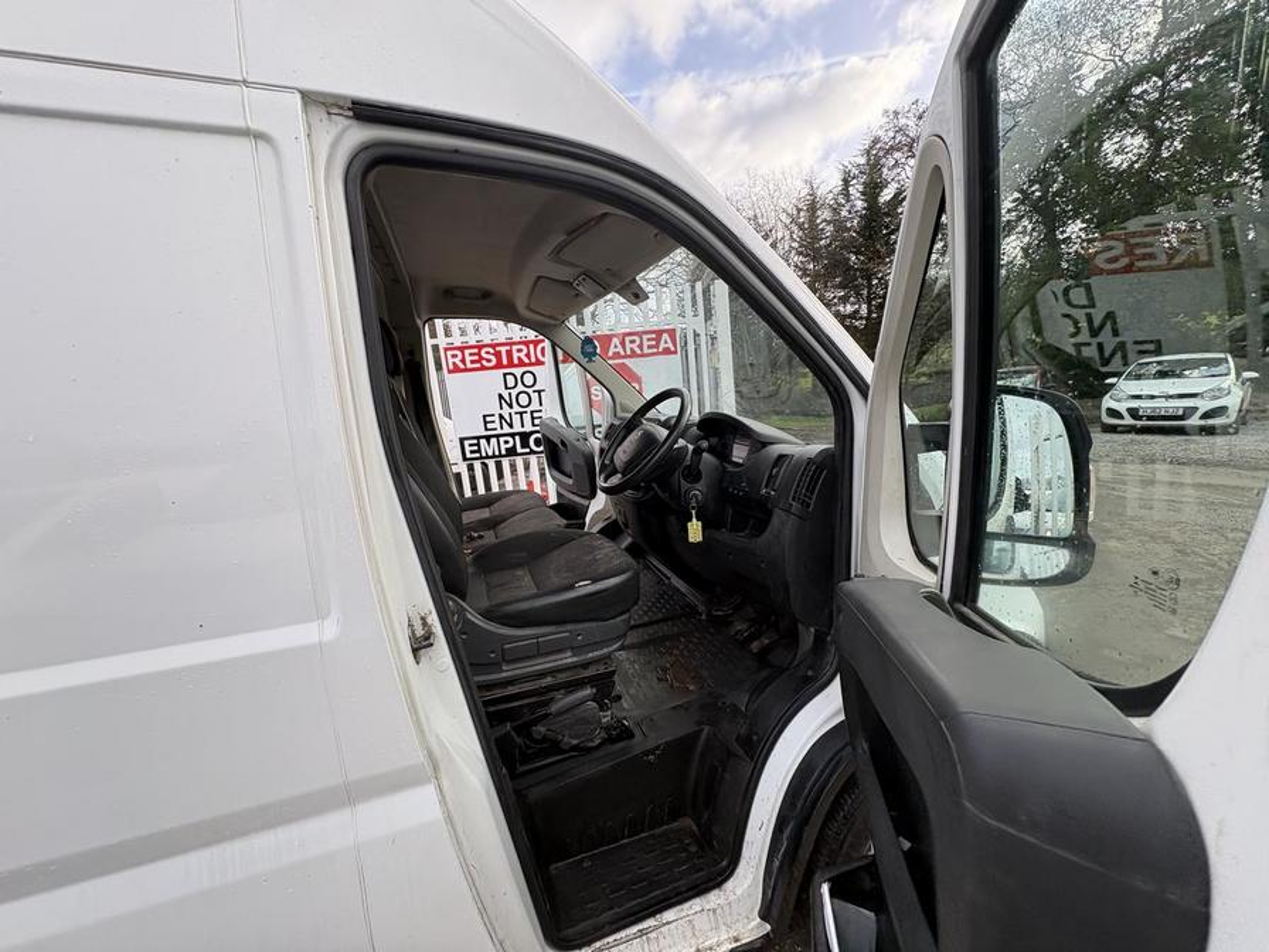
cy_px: 476
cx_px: 634
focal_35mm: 14
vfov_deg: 85.7
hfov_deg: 102.1
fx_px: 513
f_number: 2.2
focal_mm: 2.22
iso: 64
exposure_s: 1/237
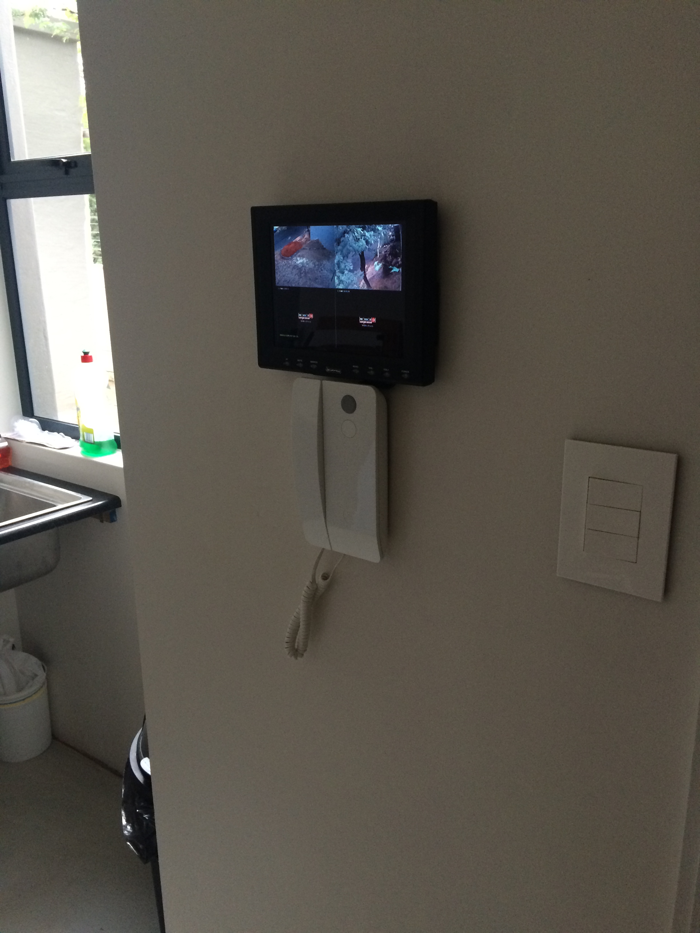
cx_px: 350
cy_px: 466
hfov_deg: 48.2
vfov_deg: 61.7
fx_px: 782
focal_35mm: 29
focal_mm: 4.15
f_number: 2.2
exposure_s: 1/30
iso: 200
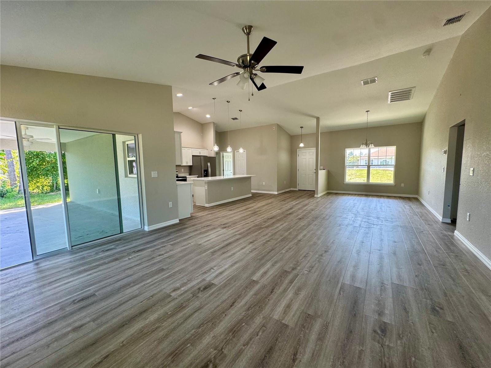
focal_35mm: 14
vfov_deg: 85.7
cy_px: 184
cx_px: 246
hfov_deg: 102.1
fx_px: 199
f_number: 2.2
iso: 200
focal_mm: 2.22
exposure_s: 1/120
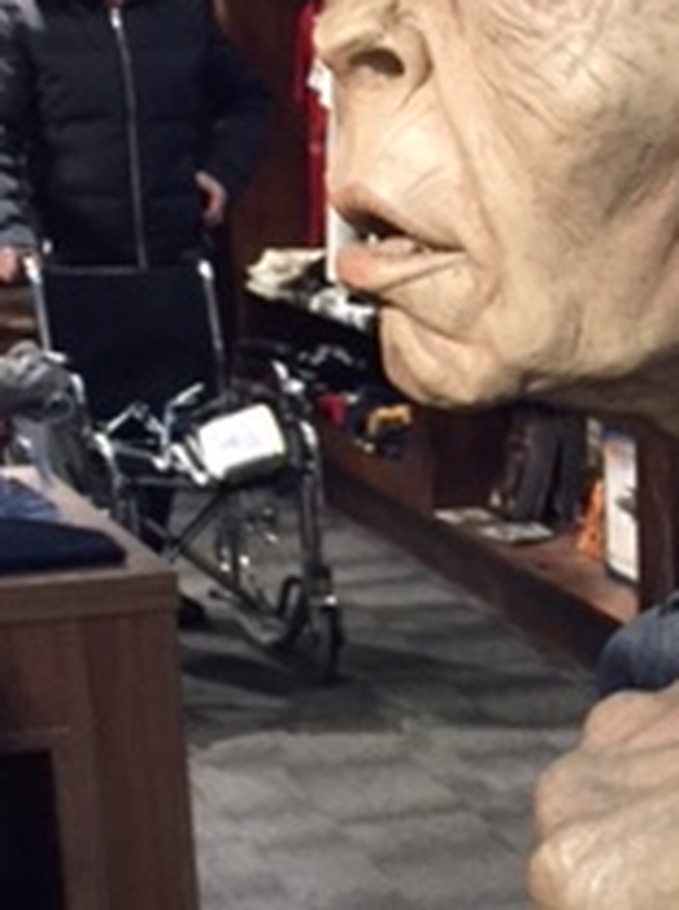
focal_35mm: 89
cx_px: 879
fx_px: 2335
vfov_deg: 21.6
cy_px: 788
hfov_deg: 15.7
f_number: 2.2
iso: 250
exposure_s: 1/33
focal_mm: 4.15
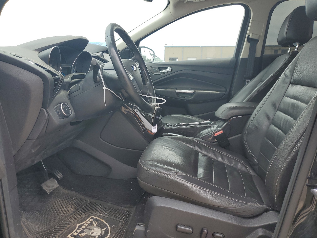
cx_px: 158
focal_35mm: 26
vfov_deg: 53.1
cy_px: 119
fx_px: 238
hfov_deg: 67.3
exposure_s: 1/714
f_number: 1.5
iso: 50
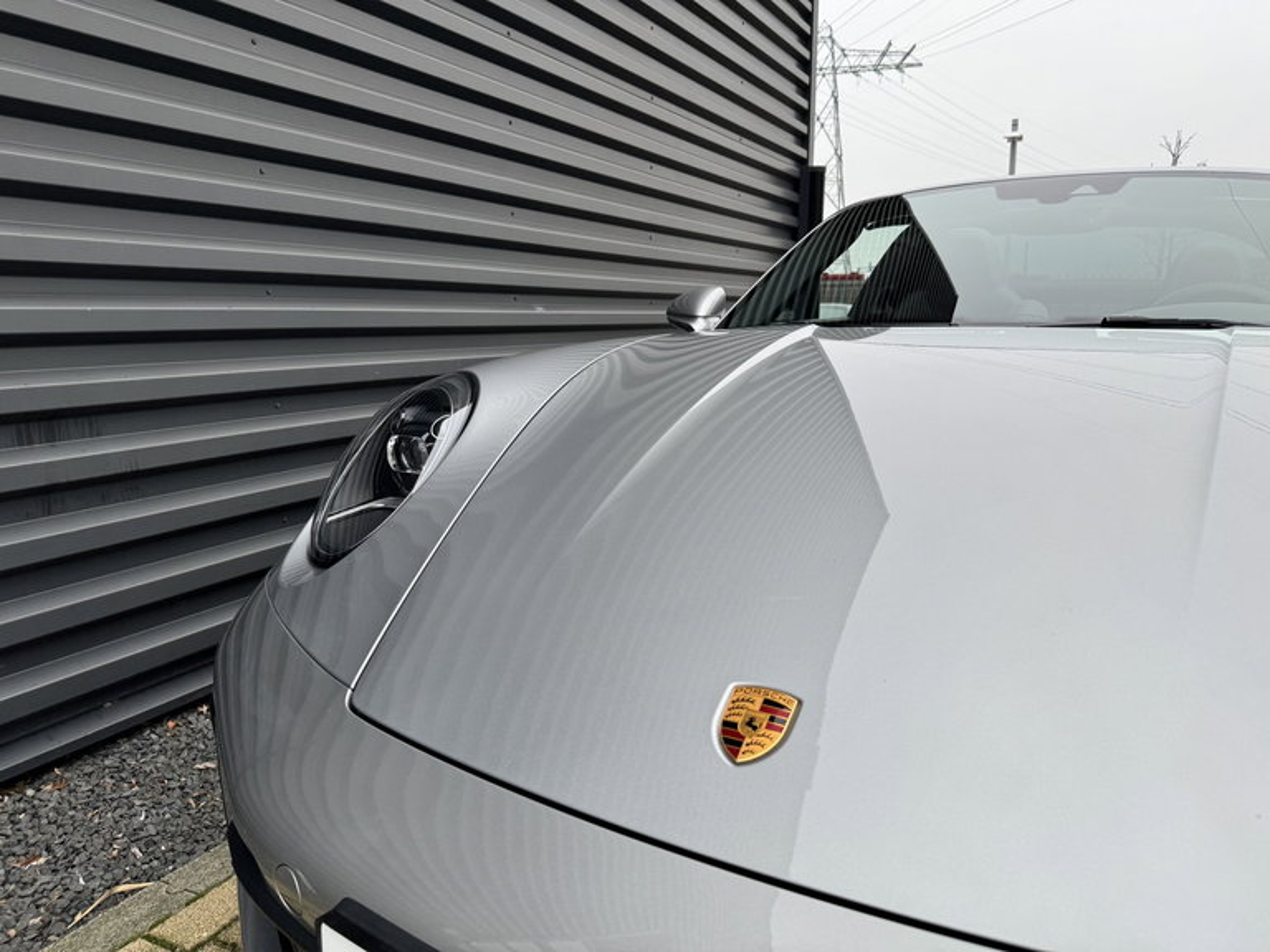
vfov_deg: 56.8
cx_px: 635
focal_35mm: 24
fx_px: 881
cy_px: 476
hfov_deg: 71.6
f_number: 1.78
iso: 64
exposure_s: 1/215
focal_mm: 6.76
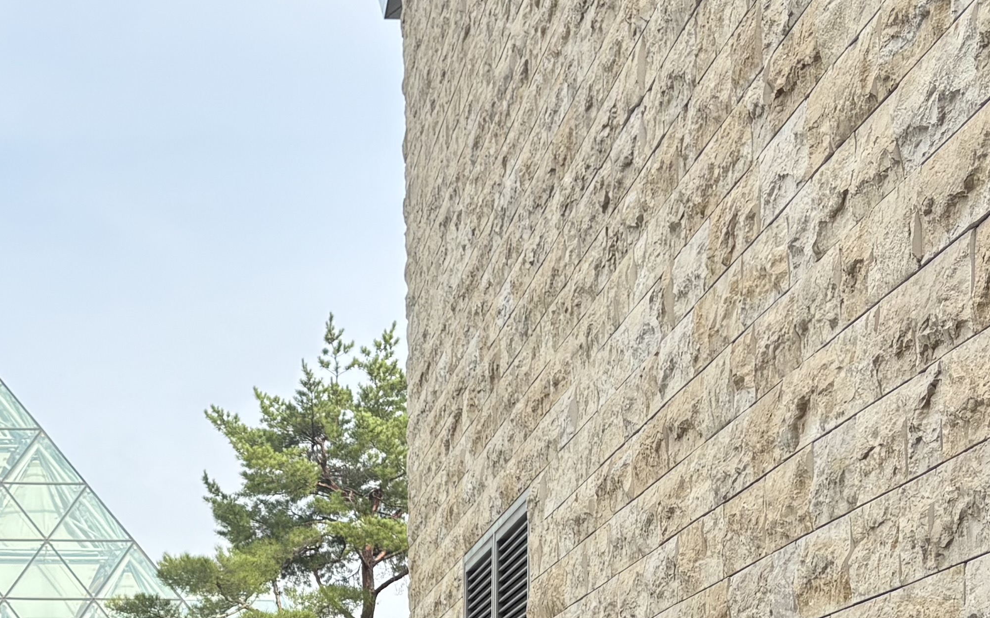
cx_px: 122
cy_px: 821
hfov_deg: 25.4
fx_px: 2131
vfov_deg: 15.6
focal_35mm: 79
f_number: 1.6
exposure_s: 1/1751
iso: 50
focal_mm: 5.96
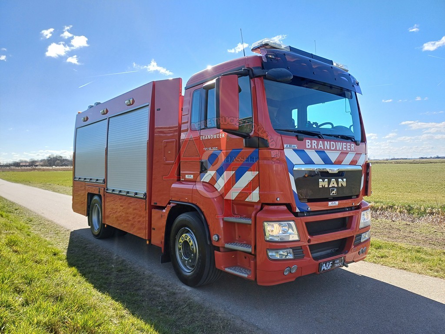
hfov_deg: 69.4
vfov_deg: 54.9
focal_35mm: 25
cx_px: 222
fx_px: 321
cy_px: 167
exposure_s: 1/400
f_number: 1.8
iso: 50
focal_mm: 4.65
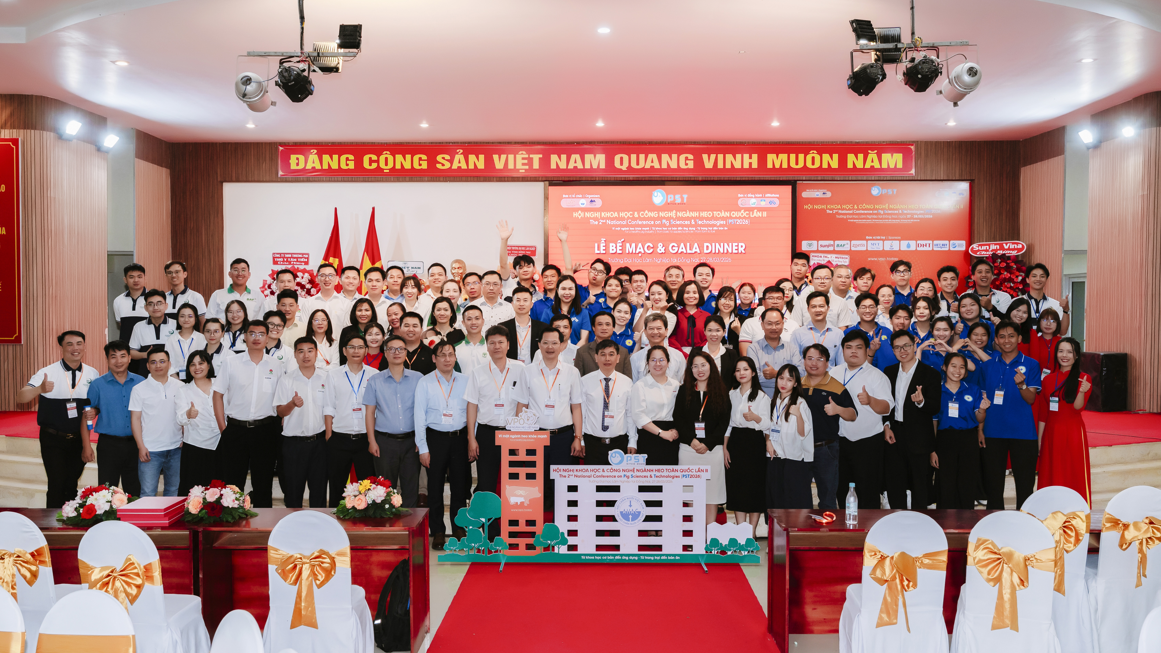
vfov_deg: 35.9
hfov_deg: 59.9
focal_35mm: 33
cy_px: 328
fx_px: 1008
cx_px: 581
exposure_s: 1/125
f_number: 5
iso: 1600
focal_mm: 30.7
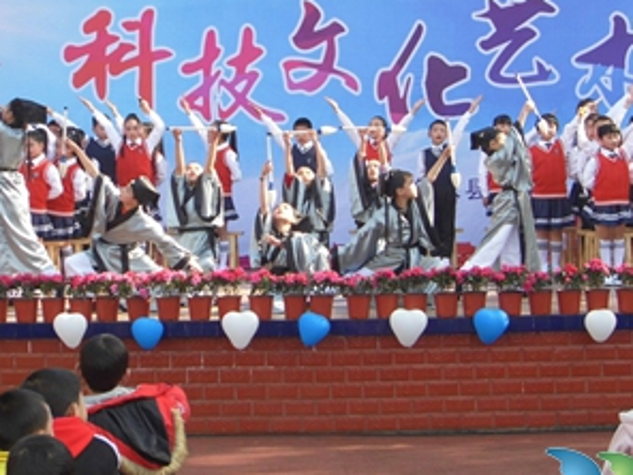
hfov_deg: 21.0
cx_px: 389
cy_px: 185
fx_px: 1701
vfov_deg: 15.9
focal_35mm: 93
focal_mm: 9.9
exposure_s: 1/250
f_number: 3.5
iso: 100
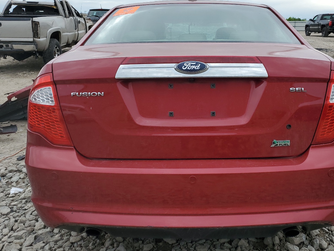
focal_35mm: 34
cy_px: 121
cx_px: 196
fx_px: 328
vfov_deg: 41.8
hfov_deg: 53.7
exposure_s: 1/1667
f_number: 1.5
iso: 50
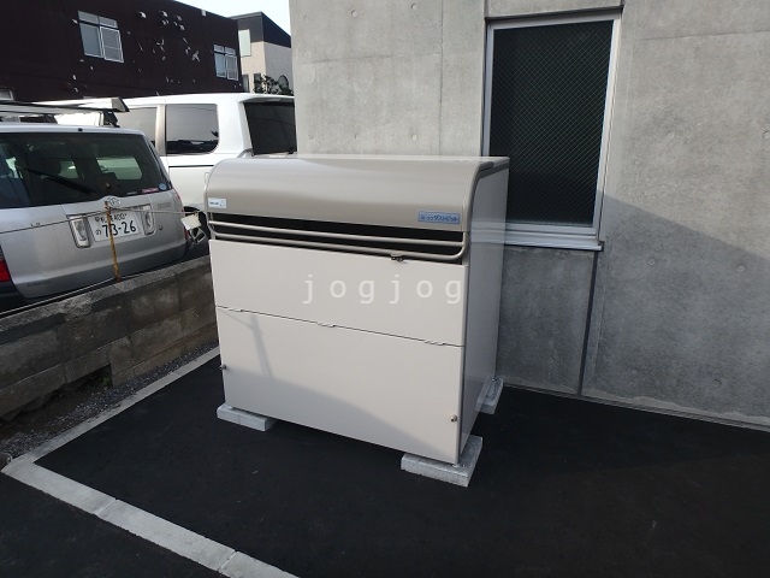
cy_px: 289
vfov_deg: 63.4
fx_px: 467
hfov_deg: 79.0
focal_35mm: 21
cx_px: 385
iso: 125
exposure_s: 1/400
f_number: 3.5
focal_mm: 3.7
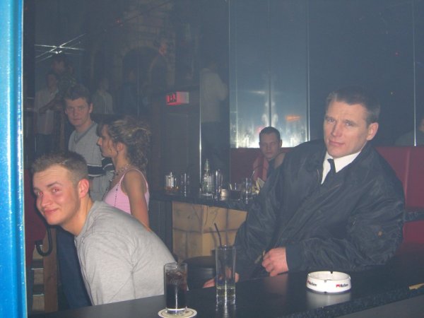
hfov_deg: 41.2
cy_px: 159
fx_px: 563
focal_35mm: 46
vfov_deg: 31.5
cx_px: 212
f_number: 3.1
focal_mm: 9.5
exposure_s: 1/60
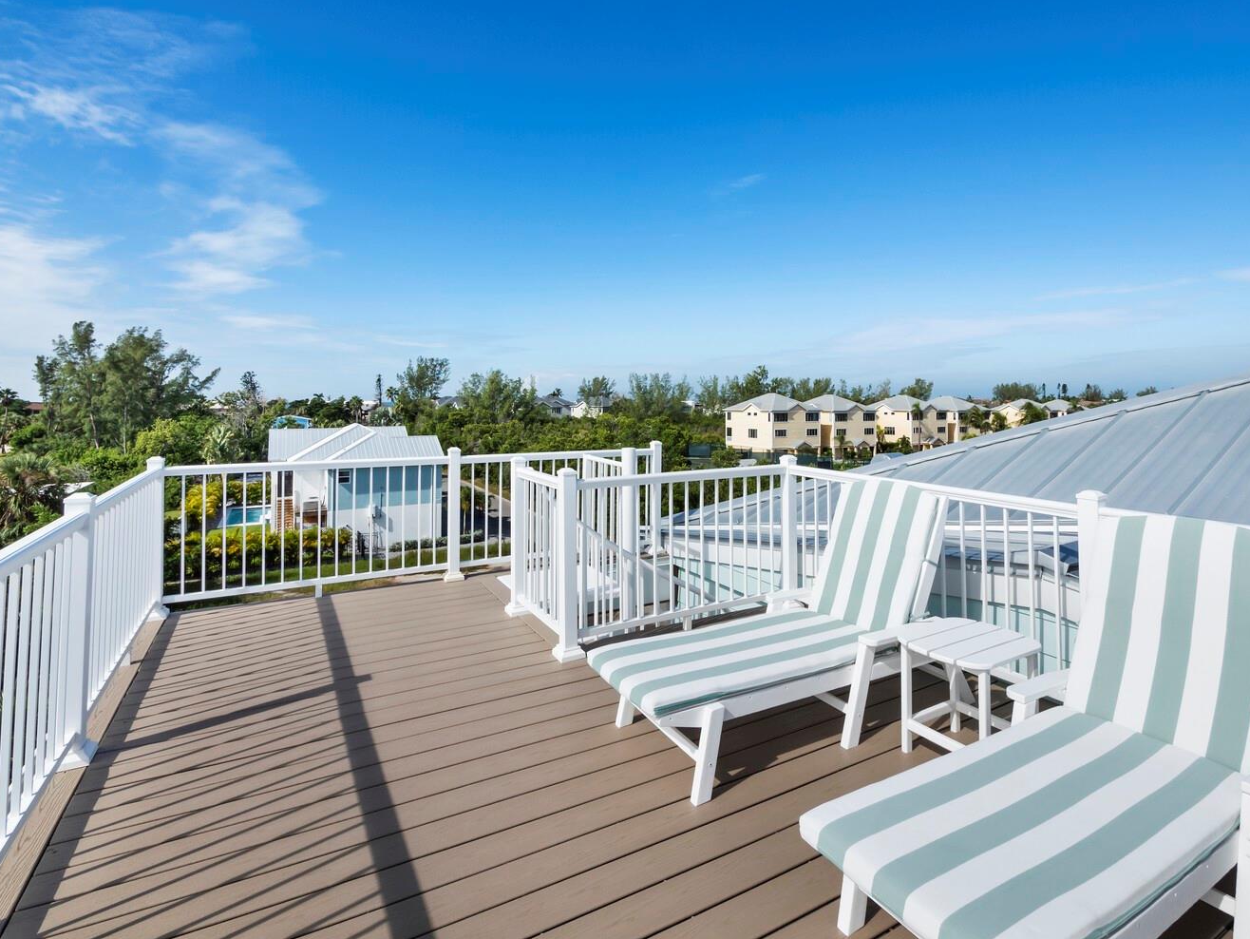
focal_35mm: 17
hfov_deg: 91.0
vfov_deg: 74.1
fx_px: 614
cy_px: 385
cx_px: 645
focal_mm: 7
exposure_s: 1/250
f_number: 11
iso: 200
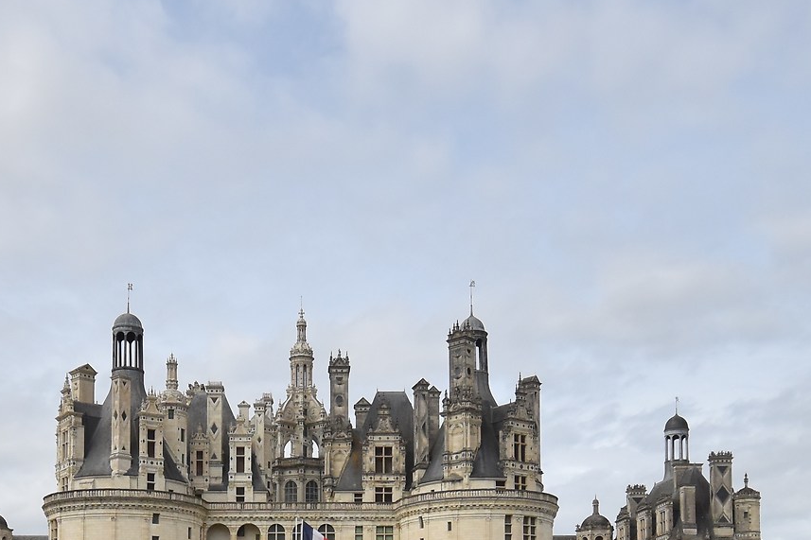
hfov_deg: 46.0
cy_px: 612
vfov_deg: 28.6
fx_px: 946
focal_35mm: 42
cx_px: 305
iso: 500
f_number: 5.6
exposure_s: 1/1600
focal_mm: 10
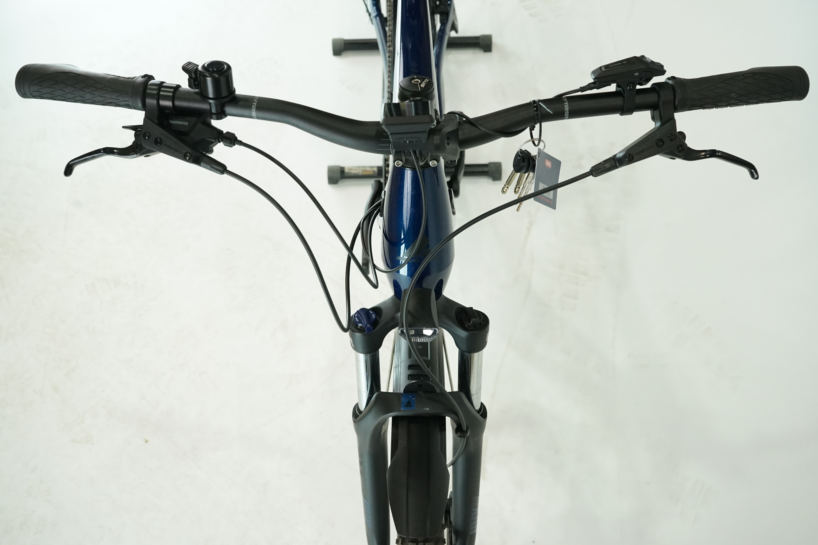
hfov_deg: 49.6
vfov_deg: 34.2
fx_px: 886
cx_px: 409
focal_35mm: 39
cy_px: 272
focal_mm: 39
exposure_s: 1/200
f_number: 7.1
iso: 2500
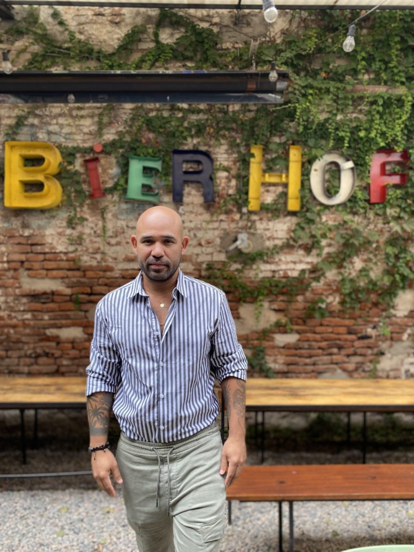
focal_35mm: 26
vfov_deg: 67.3
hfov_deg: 53.1
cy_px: 276
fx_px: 415
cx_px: 207
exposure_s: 1/121
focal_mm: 4.25
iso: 100
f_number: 1.8
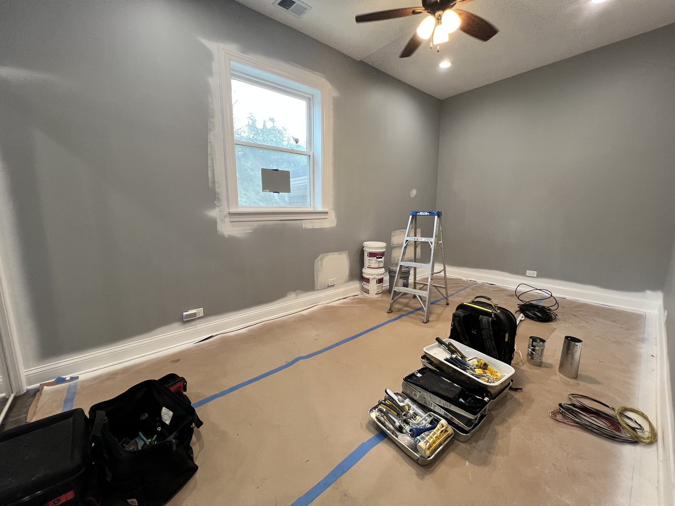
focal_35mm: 13
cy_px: 253
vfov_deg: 89.9
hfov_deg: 106.2
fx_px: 253
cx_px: 338
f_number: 1.8
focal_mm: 1.57
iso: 200
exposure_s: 1/120
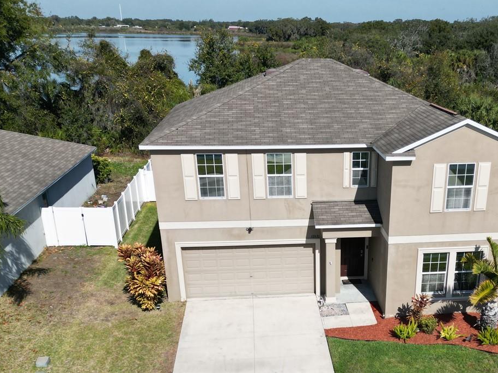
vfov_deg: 33.3
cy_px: 304
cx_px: 341
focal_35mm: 42
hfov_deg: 44.0
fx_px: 604
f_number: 1.7
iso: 200
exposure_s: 1/5000
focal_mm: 6.72
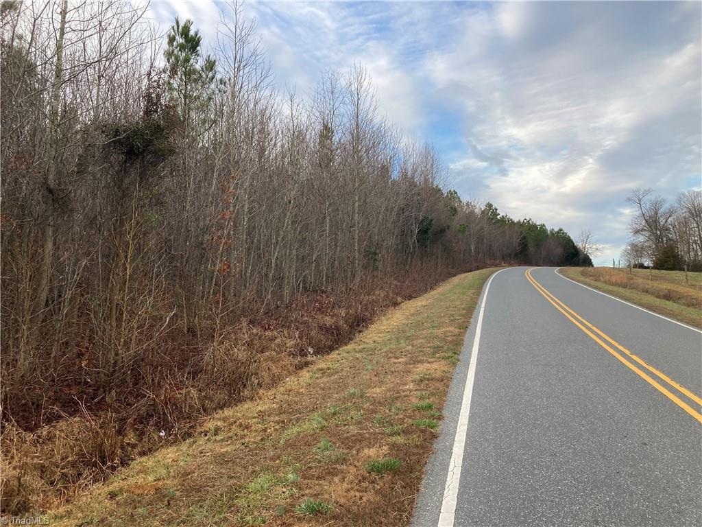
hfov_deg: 63.4
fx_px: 568
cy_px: 264
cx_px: 351
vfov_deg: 49.7
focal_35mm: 28
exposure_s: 1/286
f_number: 1.8
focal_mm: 3.99
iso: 20
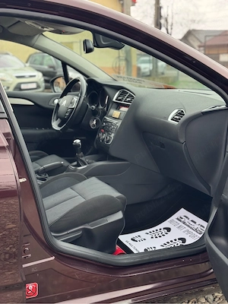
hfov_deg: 30.3
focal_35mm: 48
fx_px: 422
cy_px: 152
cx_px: 114
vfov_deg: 39.7
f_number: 1.78
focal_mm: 6.76
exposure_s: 1/126
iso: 100
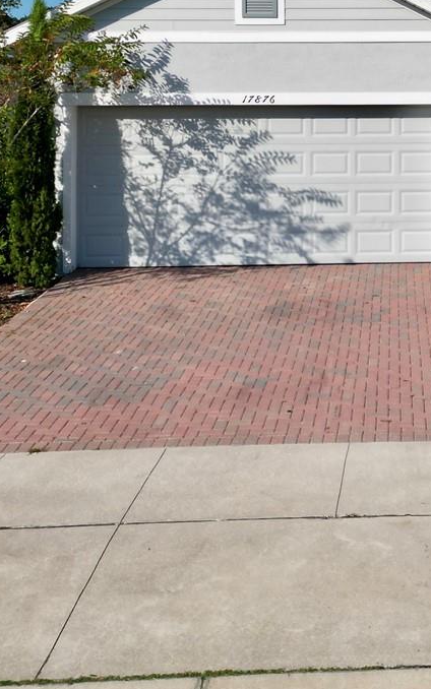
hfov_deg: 20.8
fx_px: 1127
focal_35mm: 60
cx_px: 445
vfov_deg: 32.7
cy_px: 103
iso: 120
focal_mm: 6.72
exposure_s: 1/5000
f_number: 1.7
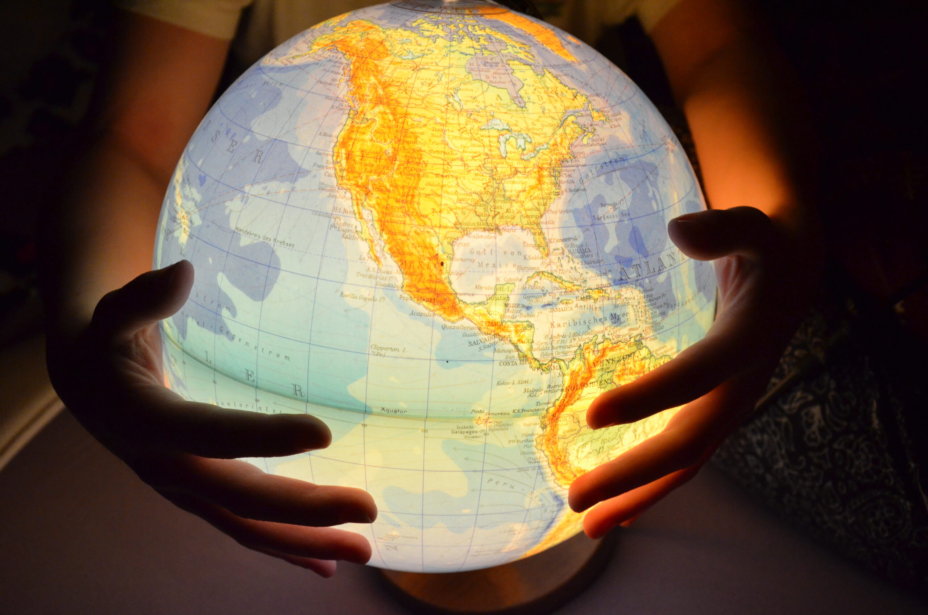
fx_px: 1081
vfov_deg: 31.8
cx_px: 464
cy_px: 308
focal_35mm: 42
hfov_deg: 46.5
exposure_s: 1/30
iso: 2800
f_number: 4
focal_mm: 28
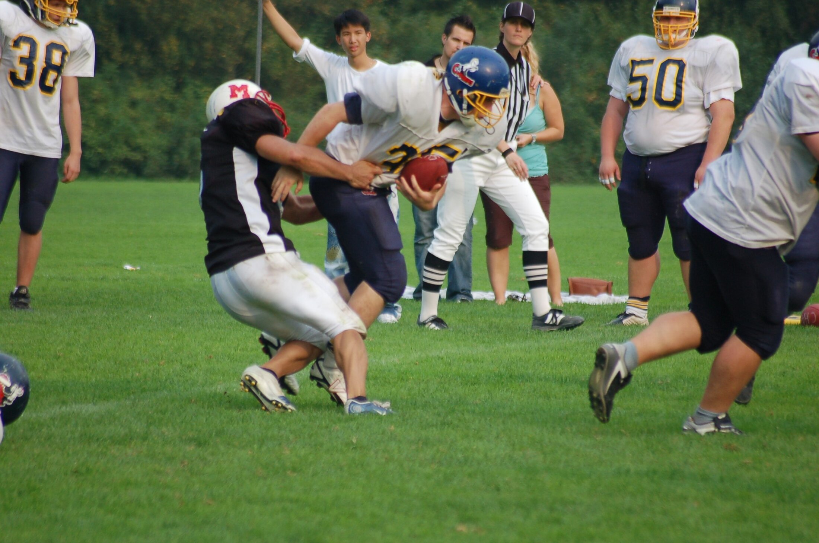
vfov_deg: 3.0
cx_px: 410
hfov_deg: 4.6
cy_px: 272
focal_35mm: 450
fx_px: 10218
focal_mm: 300
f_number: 5.6
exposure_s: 1/640
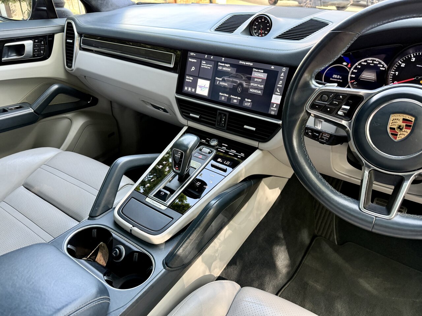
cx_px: 211
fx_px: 293
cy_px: 158
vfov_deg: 56.8
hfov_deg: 71.6
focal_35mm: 24
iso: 200
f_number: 1.78
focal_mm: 6.76
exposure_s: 1/96
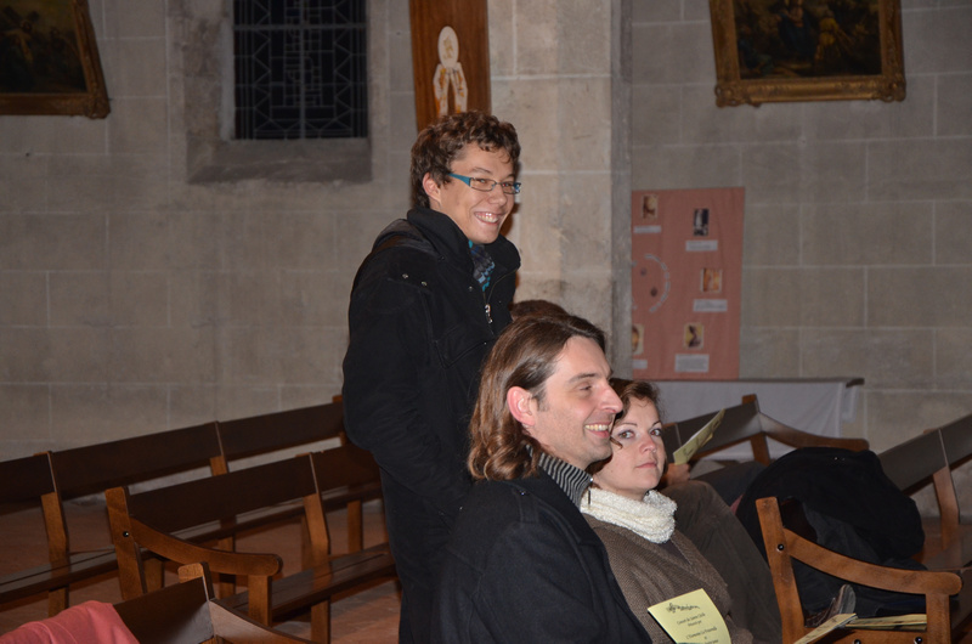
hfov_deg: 19.5
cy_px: 322
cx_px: 486
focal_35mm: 105
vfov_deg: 13.0
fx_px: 2829
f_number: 5.3
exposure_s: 1/60
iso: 800
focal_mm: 70
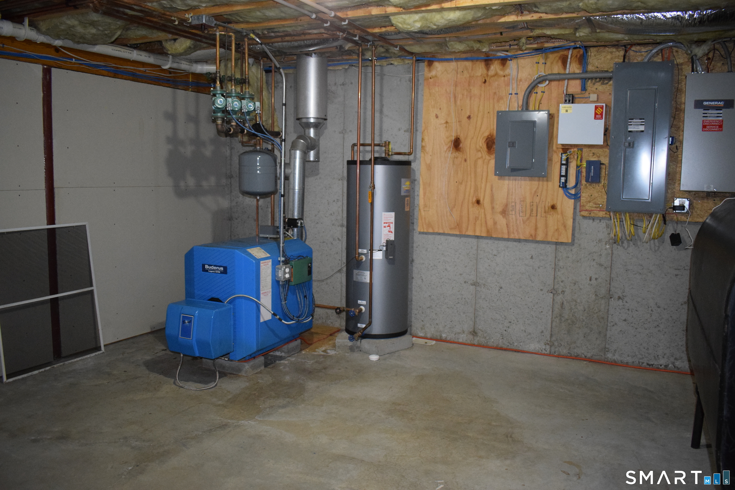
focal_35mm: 30
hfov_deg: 61.9
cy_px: 245
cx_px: 368
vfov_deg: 43.6
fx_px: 612
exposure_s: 1/60
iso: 3200
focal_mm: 20
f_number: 3.5
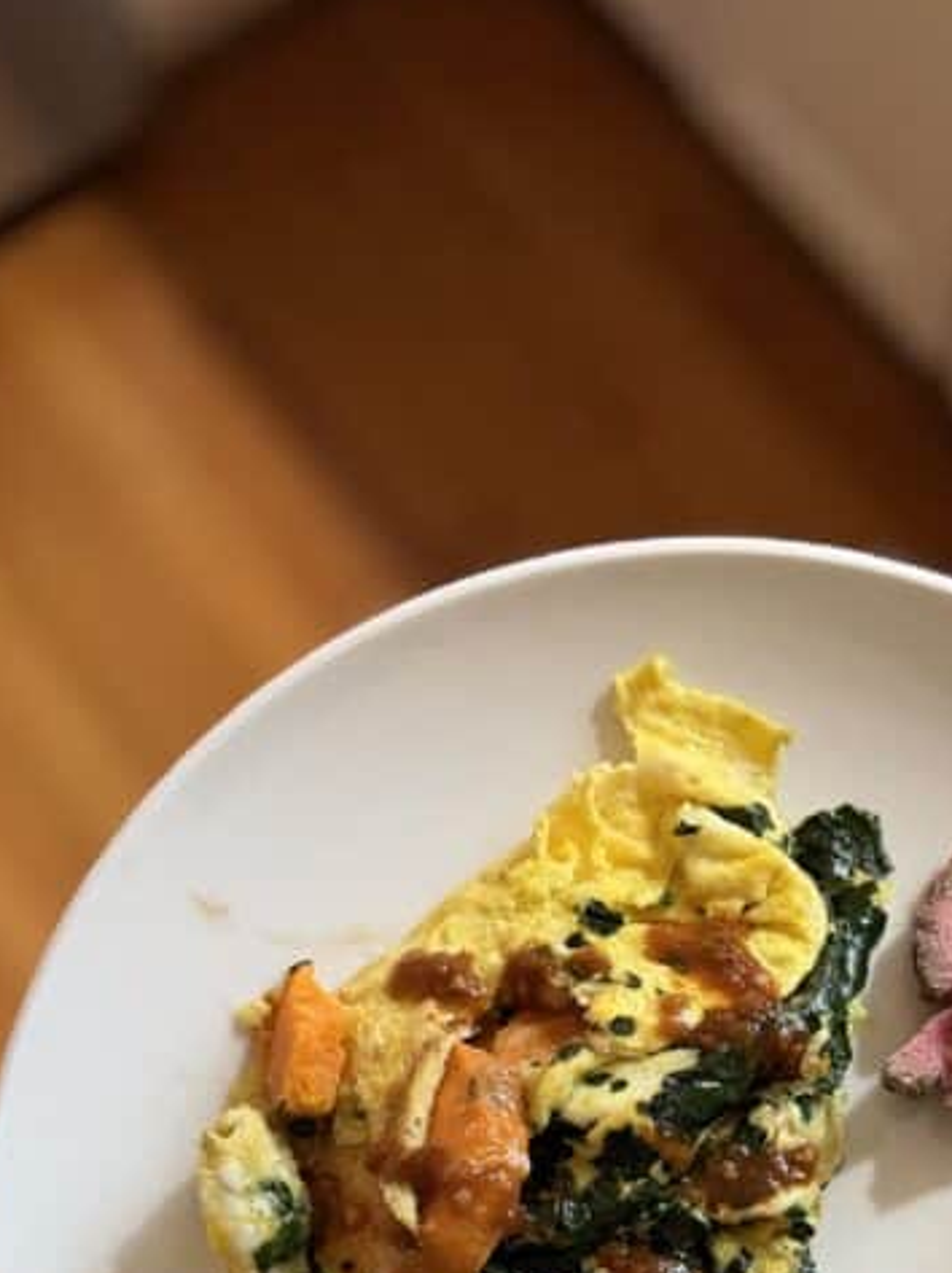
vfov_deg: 32.9
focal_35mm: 52
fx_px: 1909
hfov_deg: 27.6
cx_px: 702
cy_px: 1354
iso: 500
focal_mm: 6.76
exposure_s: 1/60
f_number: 1.78
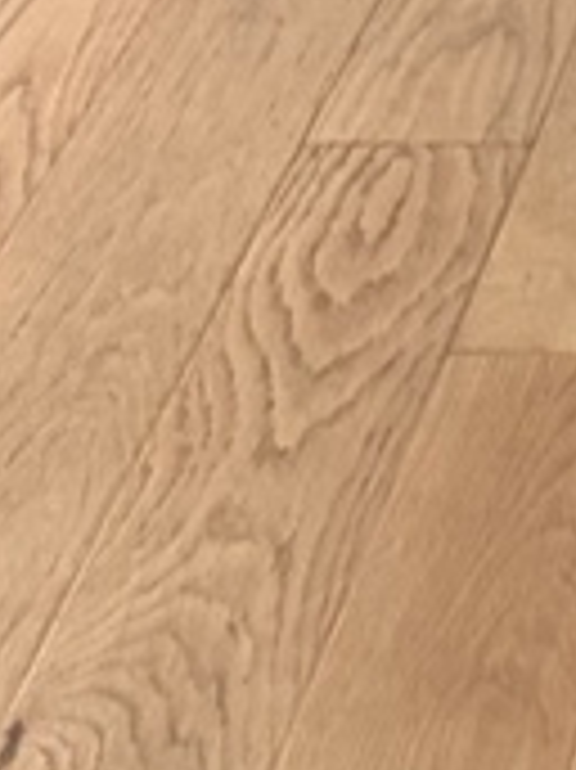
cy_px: -1387
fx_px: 3377
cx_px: 1408
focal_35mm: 152
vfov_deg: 10.2
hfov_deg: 8.8
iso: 200
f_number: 1.6
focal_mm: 5.96
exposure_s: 1/60
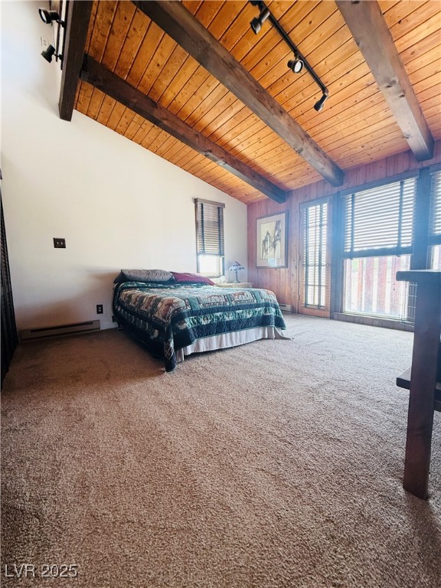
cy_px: 294
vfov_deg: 102.1
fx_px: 238
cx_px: 220
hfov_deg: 85.7
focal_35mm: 14
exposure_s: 1/99
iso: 250
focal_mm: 2.22
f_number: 2.2
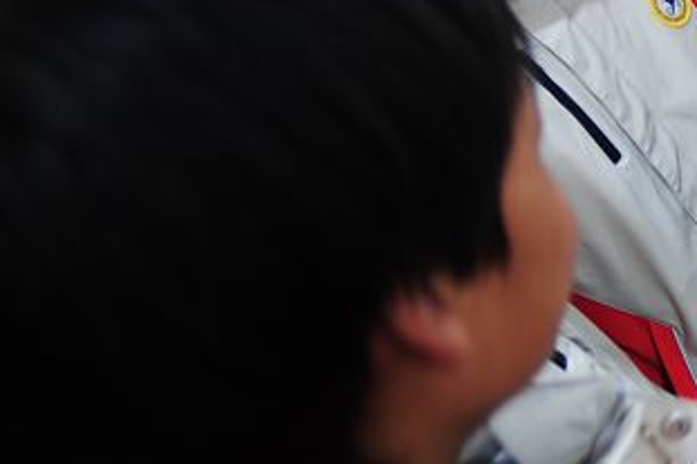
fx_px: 1045
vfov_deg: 24.8
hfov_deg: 22.8
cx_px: 1224
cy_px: 119
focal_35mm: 54
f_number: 2.8
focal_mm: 14
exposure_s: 1/13
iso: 200
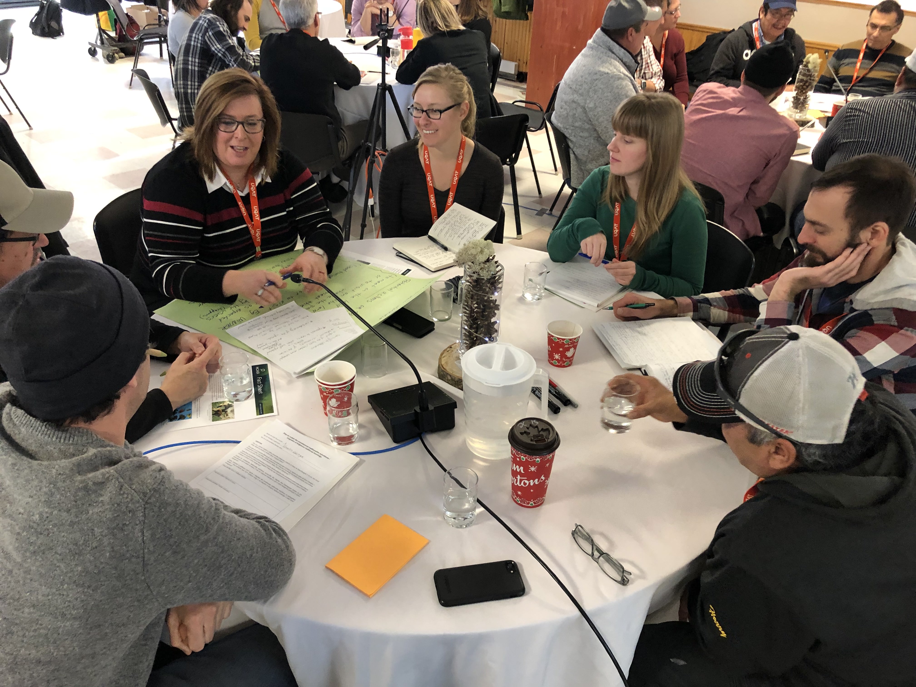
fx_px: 741
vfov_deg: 49.7
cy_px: 344
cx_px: 458
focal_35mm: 28
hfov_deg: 63.4
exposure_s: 1/15
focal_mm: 3.99
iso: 80
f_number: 1.8
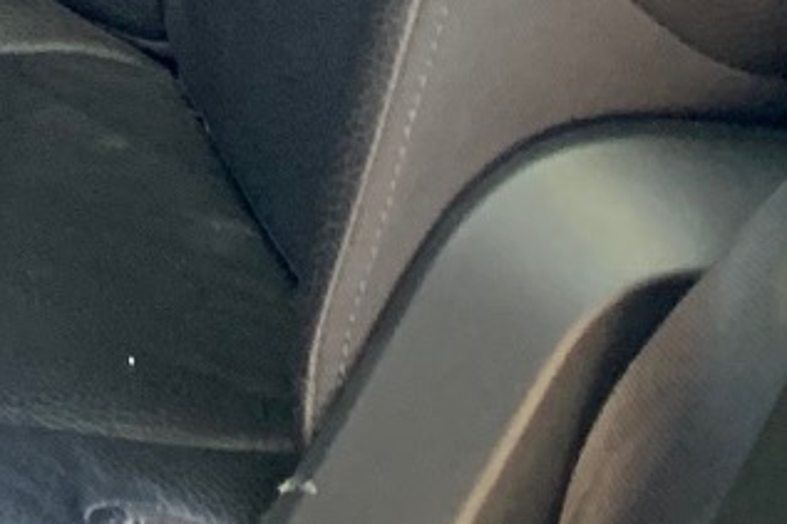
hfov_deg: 11.0
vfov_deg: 7.2
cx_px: -720
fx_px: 3758
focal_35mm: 172
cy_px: -941
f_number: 1.8
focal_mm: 4.25
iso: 250
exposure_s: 1/60
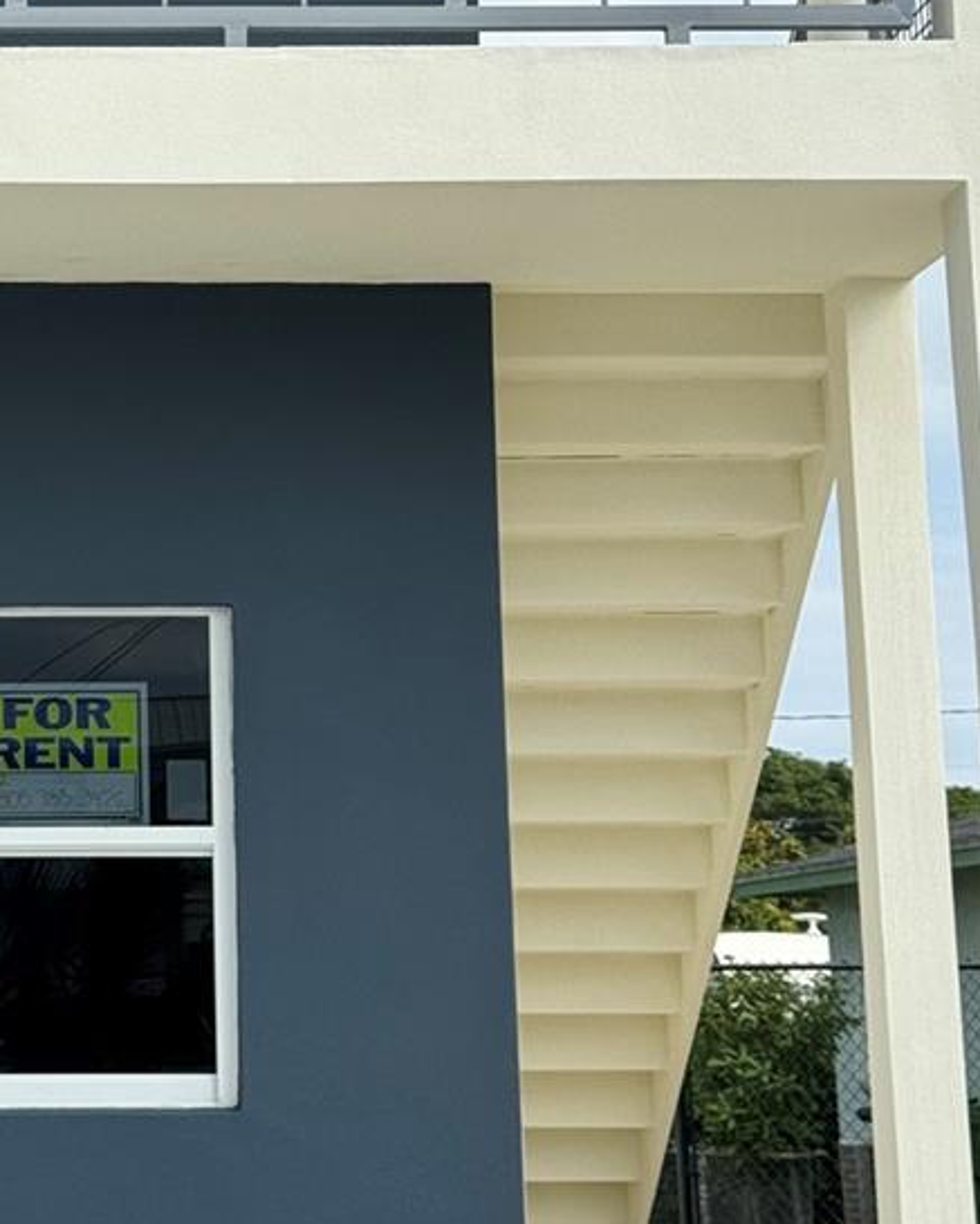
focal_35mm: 103
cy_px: 208
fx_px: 3733
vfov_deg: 18.4
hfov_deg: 14.7
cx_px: -13
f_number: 1.78
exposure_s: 1/3096
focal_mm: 6.86
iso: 64
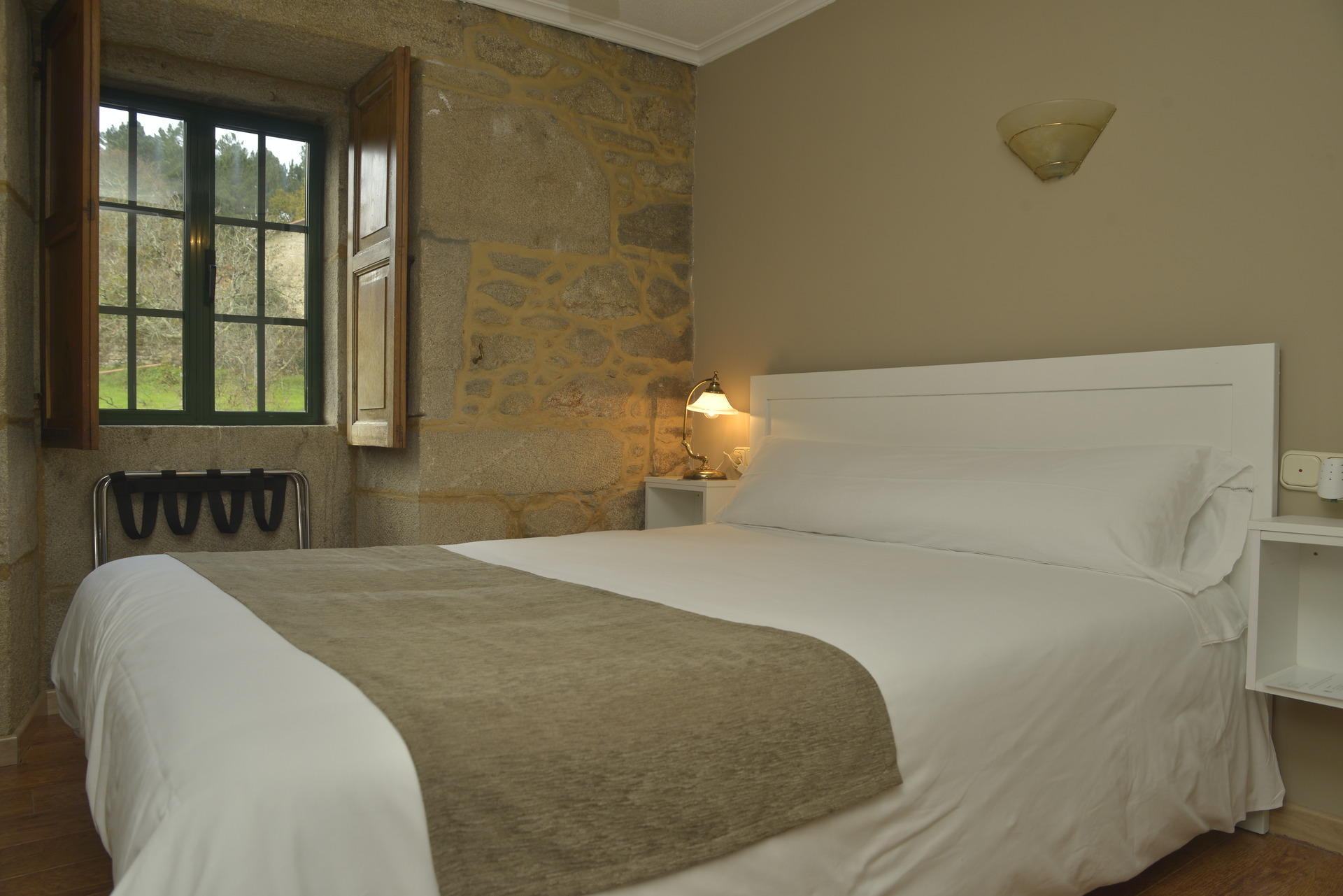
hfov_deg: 73.7
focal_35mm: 24
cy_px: 448
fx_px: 895
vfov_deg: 53.2
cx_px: 672
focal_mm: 24
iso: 200
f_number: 7.1
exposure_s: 1/60
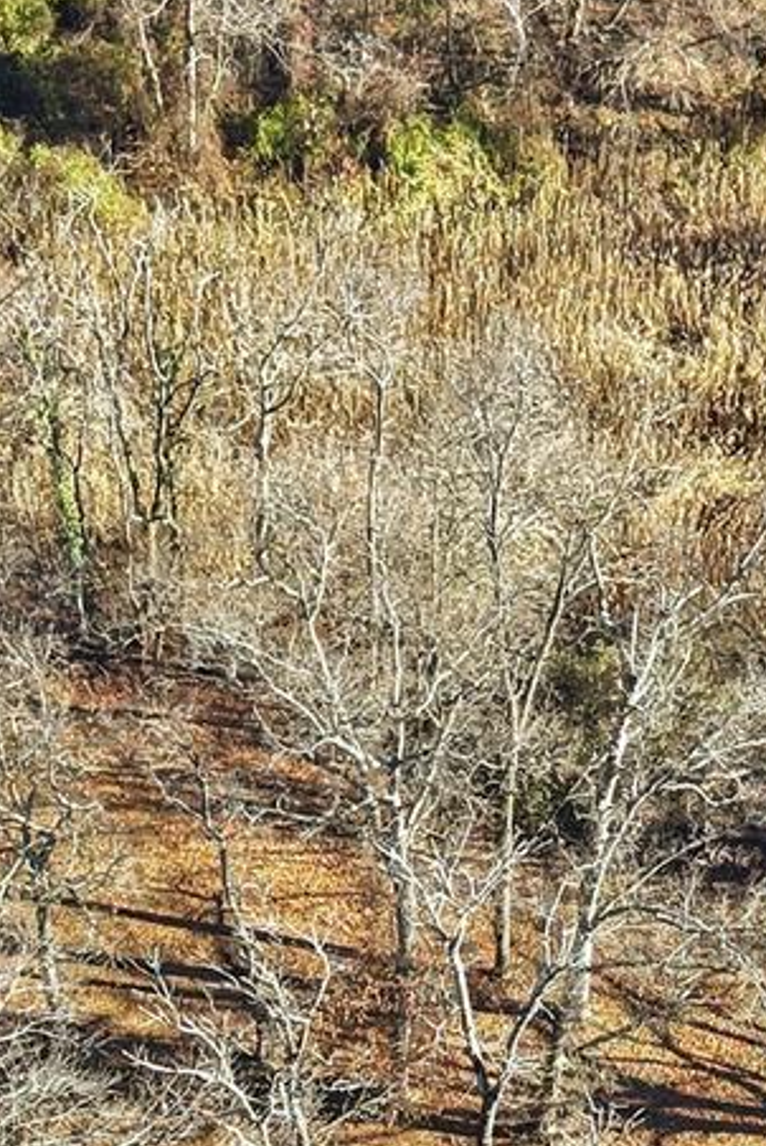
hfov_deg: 12.1
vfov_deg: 17.9
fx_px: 3601
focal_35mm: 113
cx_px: 599
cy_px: 946
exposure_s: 1/500
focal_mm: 8.7
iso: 100
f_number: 1.8
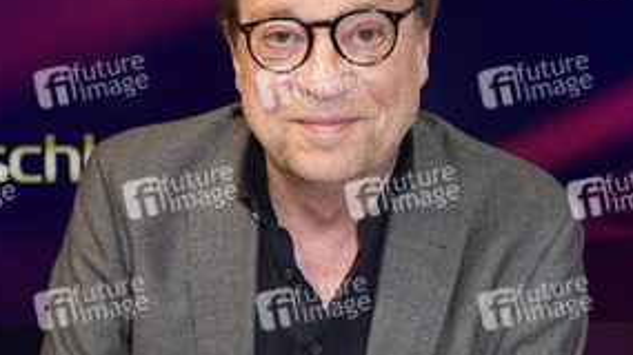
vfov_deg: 20.7
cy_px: 138
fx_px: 973
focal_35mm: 58
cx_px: 343
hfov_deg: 36.0
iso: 2000
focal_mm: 35
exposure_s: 1/160
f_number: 5.6
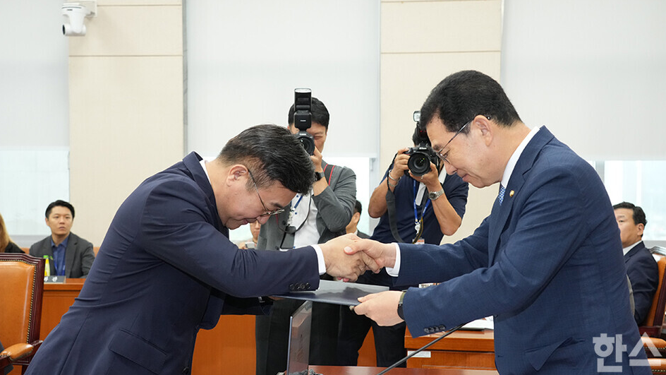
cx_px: 334
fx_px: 865
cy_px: 202
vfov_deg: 24.4
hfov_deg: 42.1
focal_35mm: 49
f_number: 5
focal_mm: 46
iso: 3200
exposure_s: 1/200
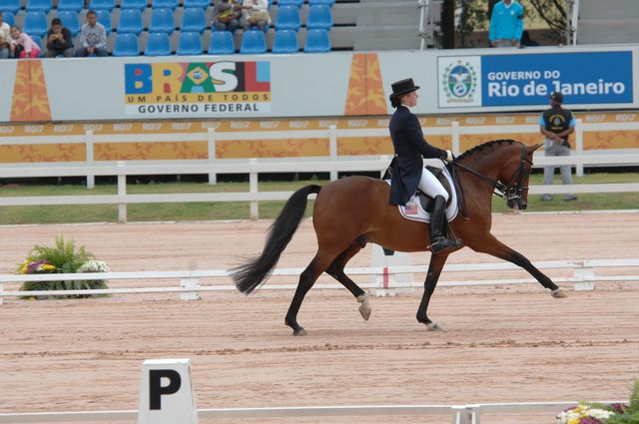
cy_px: 212
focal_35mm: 345
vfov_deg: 4.0
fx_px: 6116
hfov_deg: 6.0
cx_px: 320
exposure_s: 1/500
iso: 400
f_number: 6.3
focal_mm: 230
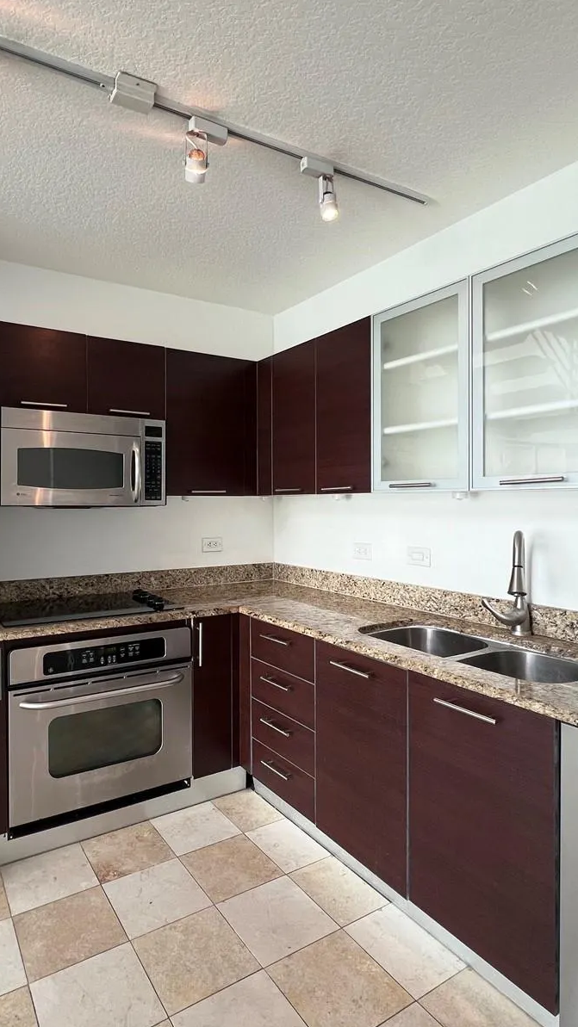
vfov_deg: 89.6
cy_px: 513
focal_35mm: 19
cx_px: 237
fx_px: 518
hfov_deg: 58.0
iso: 64
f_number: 1.8
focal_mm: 1.57
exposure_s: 1/120
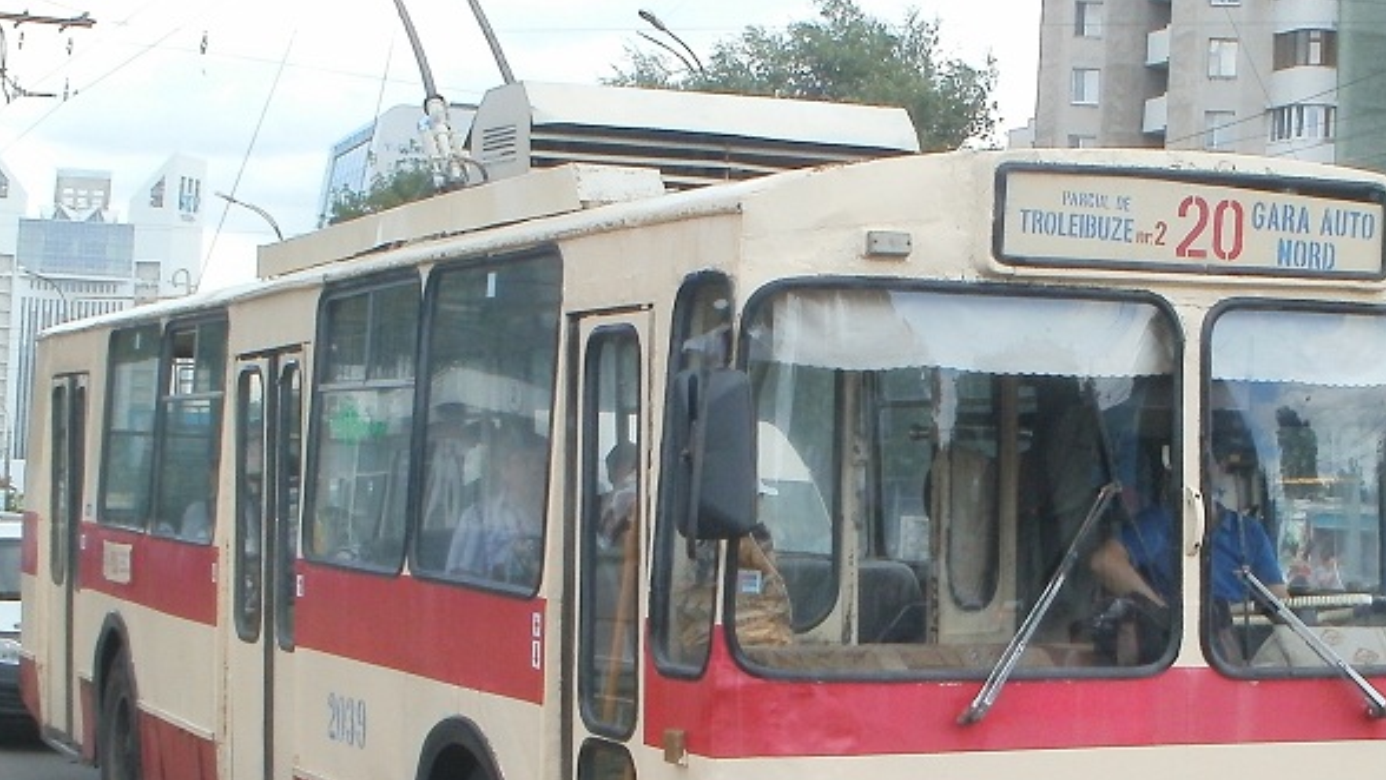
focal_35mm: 80
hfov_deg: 26.4
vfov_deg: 15.0
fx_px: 2941
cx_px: 884
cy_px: 641
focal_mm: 6.3
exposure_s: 1/160
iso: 100
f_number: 5.6
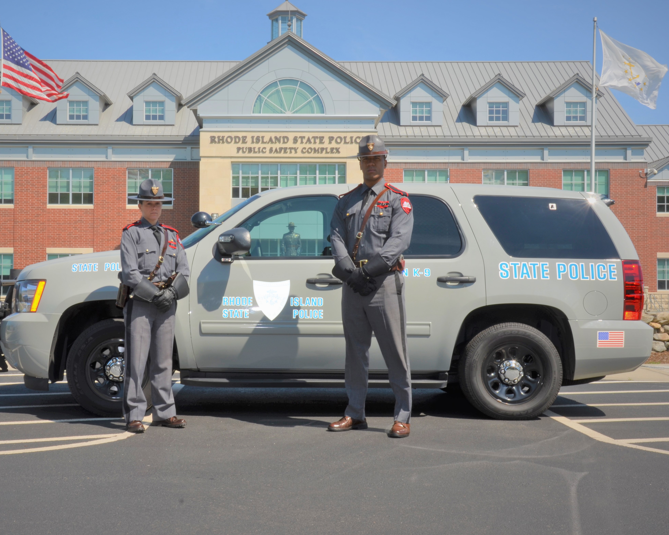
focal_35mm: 53
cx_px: 269
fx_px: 1049
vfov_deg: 28.6
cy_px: 259
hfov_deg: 35.2
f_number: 22
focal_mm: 30
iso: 100
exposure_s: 1/60
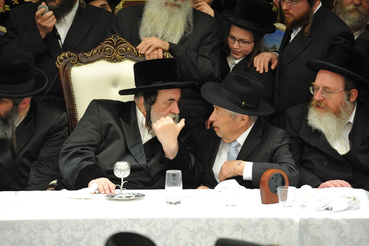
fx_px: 2048
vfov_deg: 6.9
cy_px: 123
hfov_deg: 10.3
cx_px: 184
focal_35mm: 200
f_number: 3.5
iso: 1250
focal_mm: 200
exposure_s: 1/100
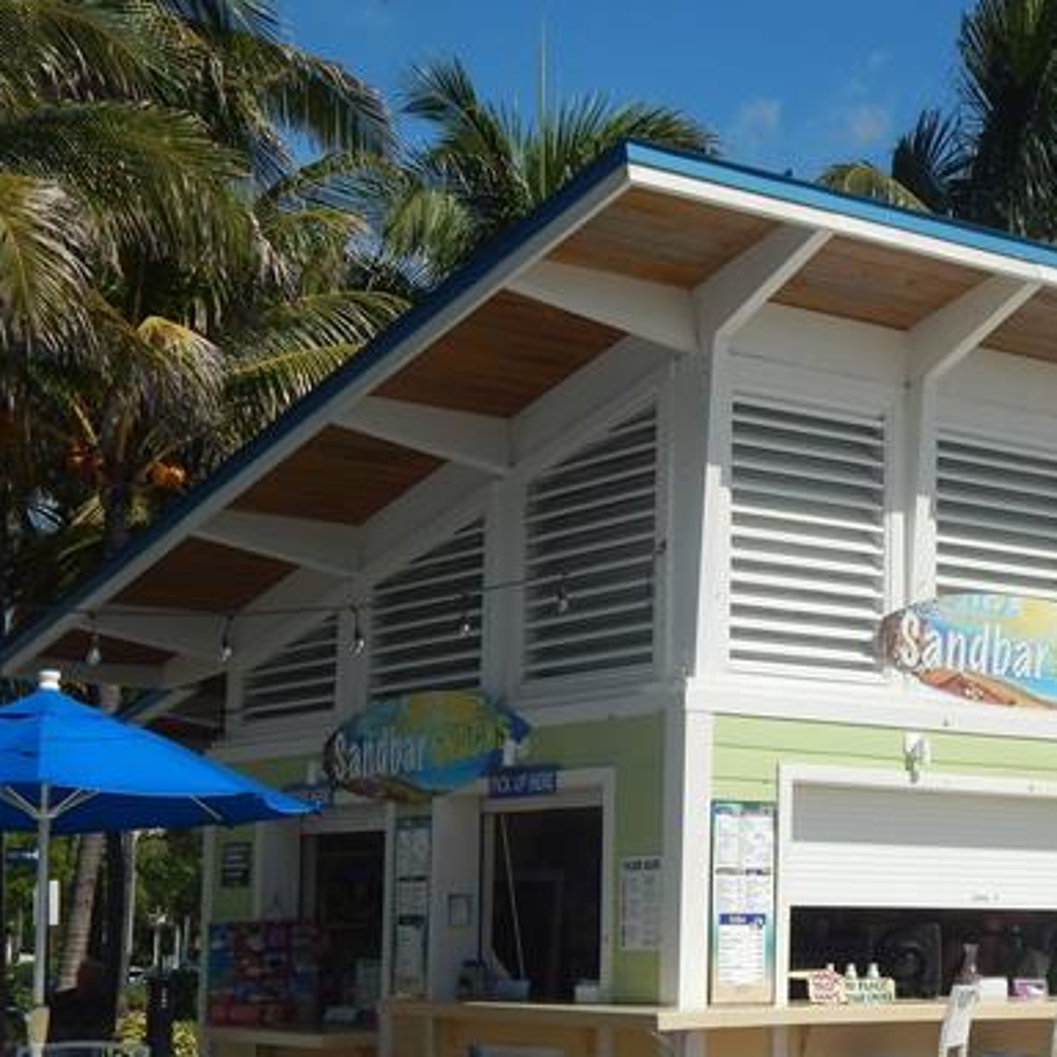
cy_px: 694
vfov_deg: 24.5
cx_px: 939
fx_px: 2418
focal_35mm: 70
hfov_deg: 24.0
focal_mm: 6.8
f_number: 6.9
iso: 125
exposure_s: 1/800
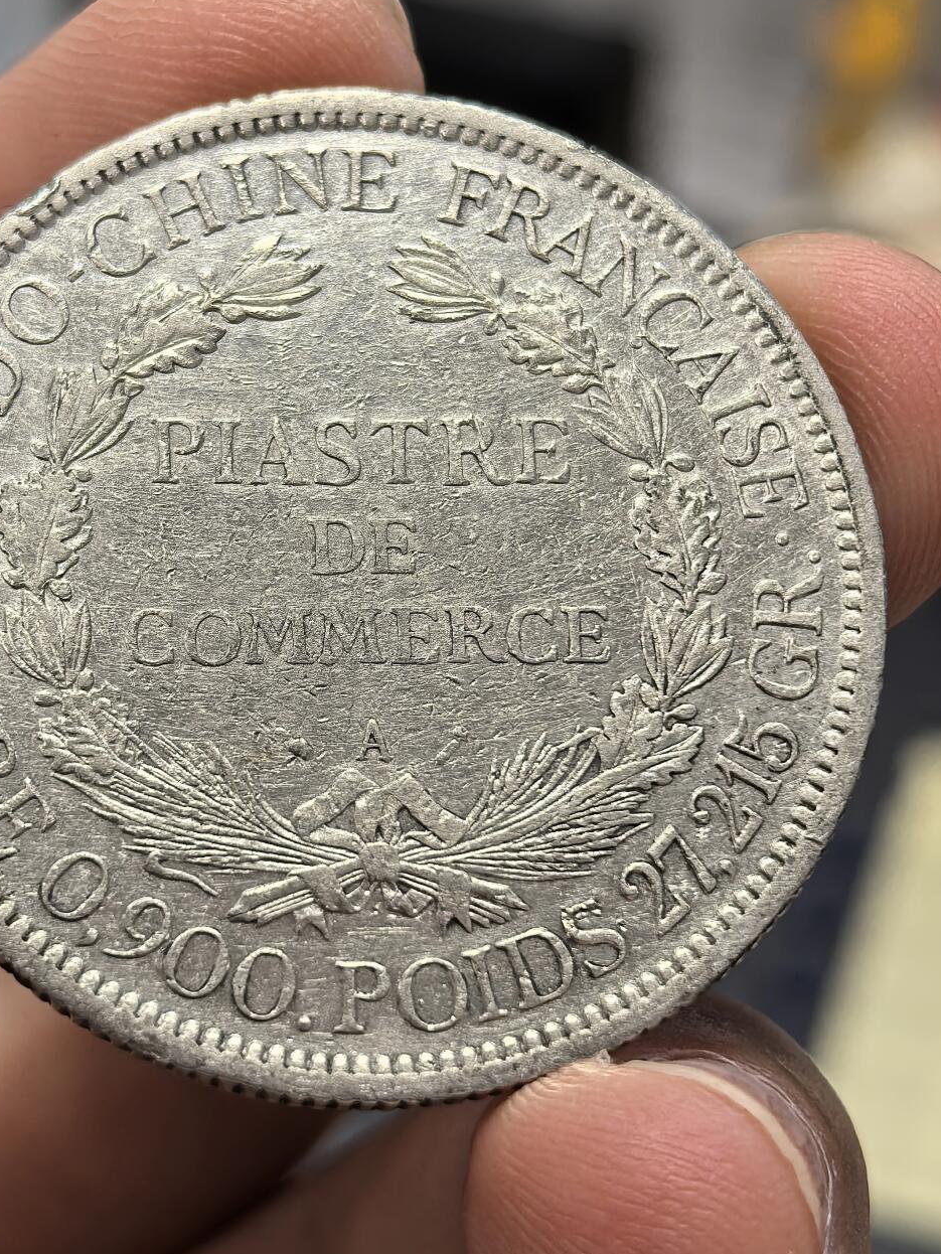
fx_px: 2826
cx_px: 362
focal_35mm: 78
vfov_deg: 25.0
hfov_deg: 18.9
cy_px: 621
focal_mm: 6.98
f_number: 2
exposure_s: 1/100
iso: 200
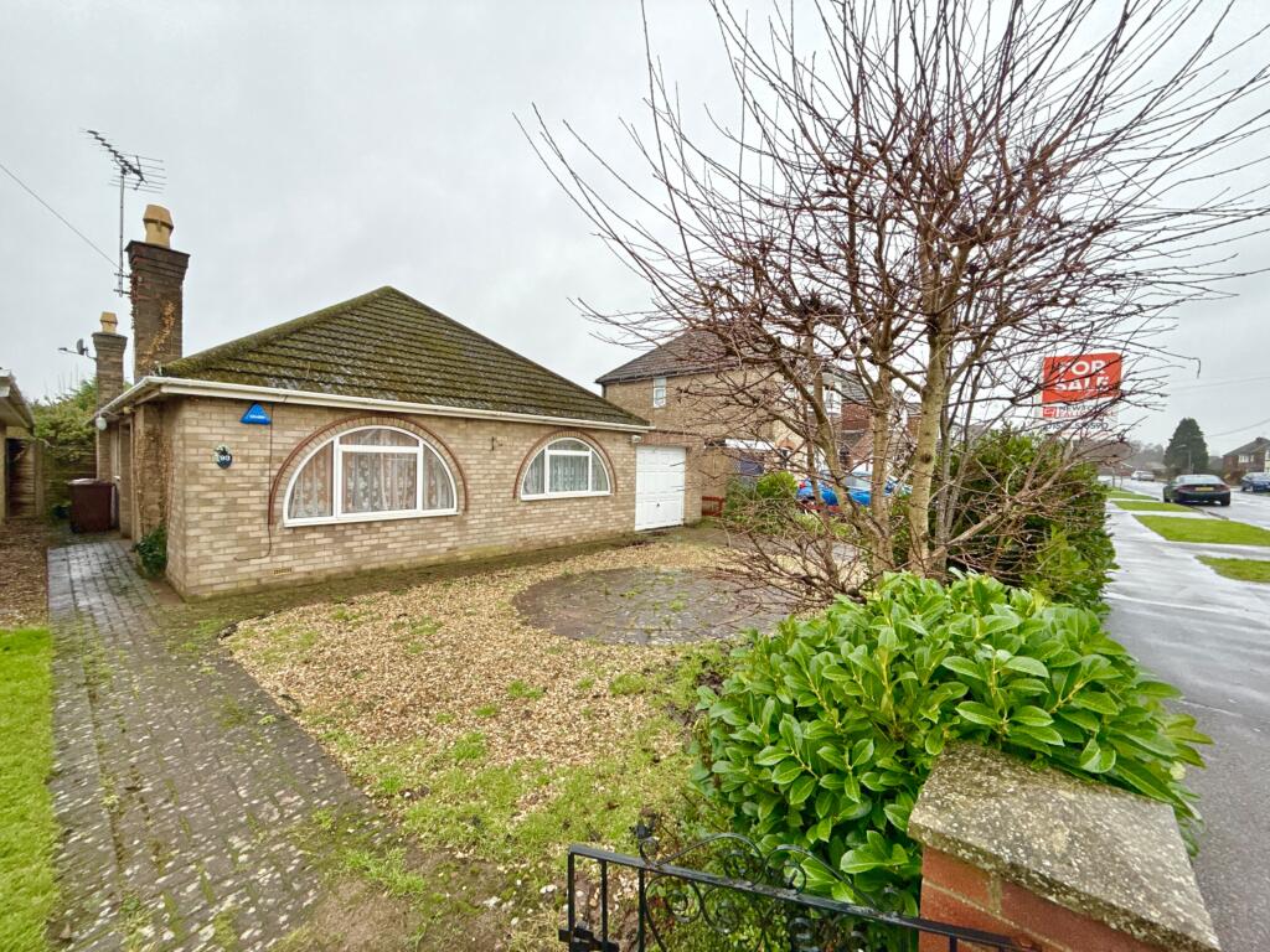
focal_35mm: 14
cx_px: 635
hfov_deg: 102.1
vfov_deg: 85.7
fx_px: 514
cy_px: 476
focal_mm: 2.22
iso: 160
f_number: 2.2
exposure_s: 1/99
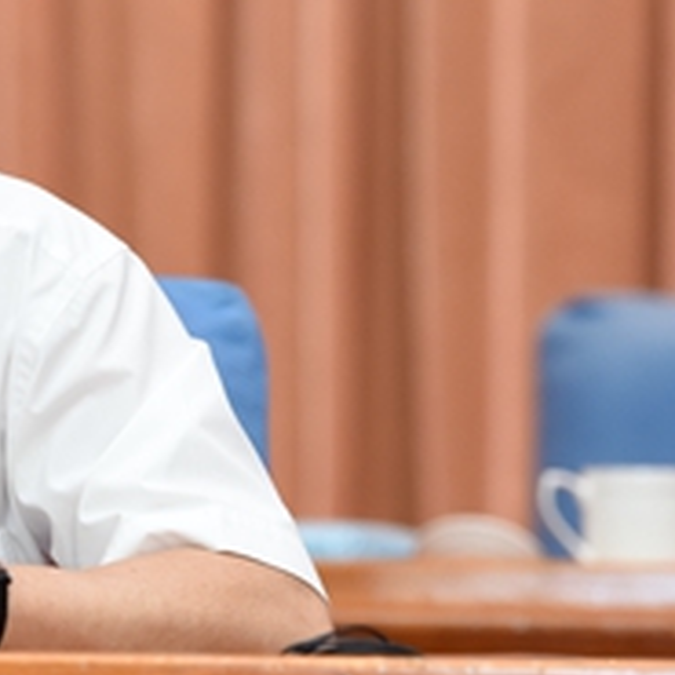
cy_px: 102
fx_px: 10192
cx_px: -288
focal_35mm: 462
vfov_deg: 3.8
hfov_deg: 3.8
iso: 2000
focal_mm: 155
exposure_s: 1/250
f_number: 4
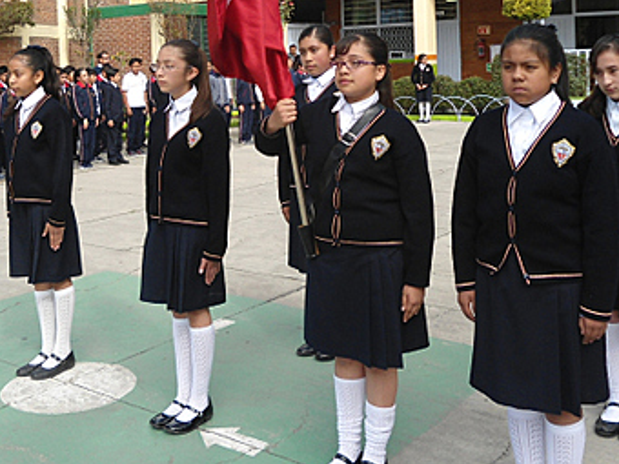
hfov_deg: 38.7
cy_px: 124
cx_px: 248
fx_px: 876
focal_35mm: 49
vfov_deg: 29.3
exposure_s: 1/500
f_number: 2.8
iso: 80
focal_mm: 4.7
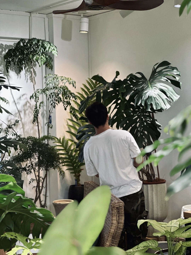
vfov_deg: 25.3
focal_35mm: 77
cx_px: 96
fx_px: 566
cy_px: 128
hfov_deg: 19.1
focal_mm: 9
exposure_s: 1/91
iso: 250
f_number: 2.8
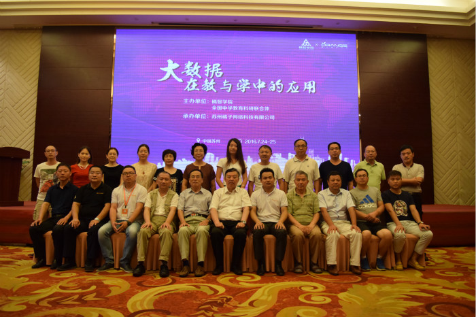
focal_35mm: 27
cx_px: 238
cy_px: 158
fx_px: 357
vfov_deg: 47.9
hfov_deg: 67.4
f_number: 3.5
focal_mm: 18
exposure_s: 1/60
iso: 1250
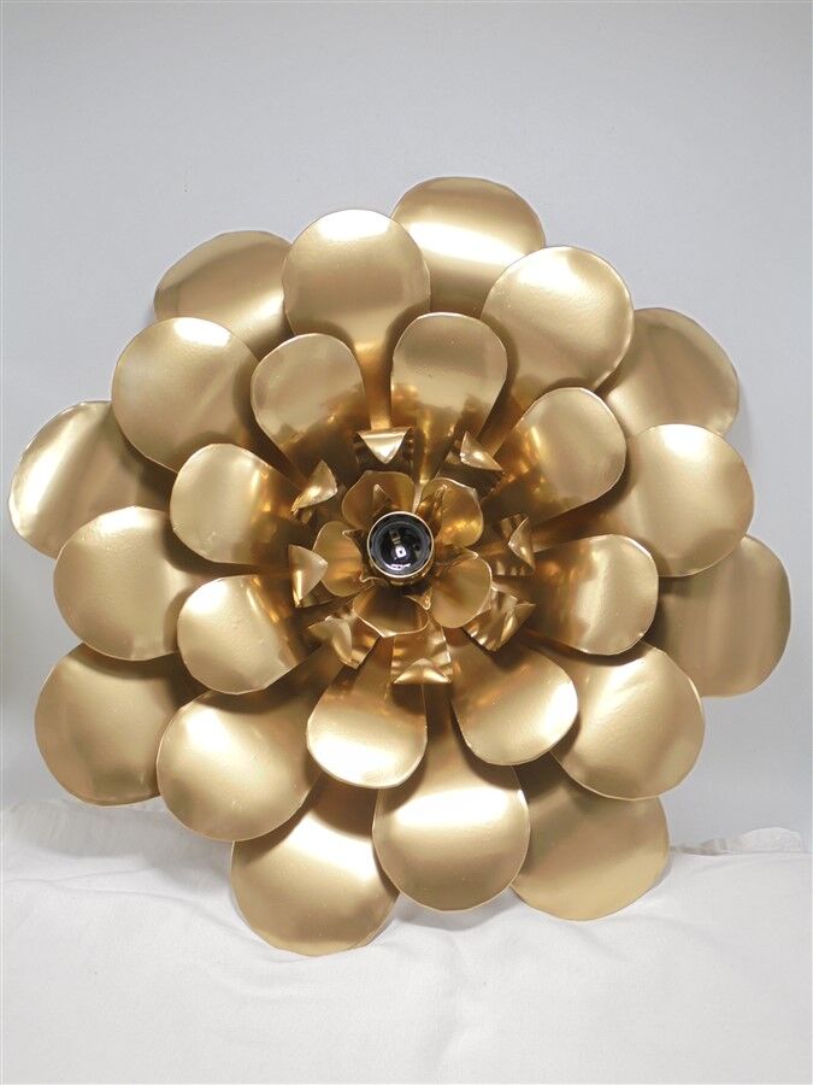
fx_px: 1190
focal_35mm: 38
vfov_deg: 49.0
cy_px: 542
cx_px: 406
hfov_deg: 37.7
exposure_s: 1/40
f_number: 4.2
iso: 100
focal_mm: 6.9
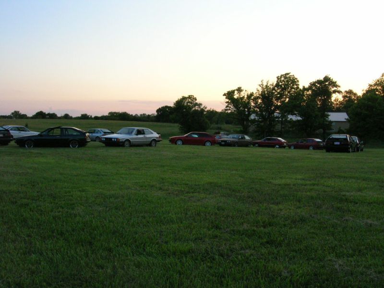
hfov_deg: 54.0
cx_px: 192
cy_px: 144
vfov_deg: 41.8
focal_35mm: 34
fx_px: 377
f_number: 4.9
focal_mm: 5.7
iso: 170
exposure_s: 1/157
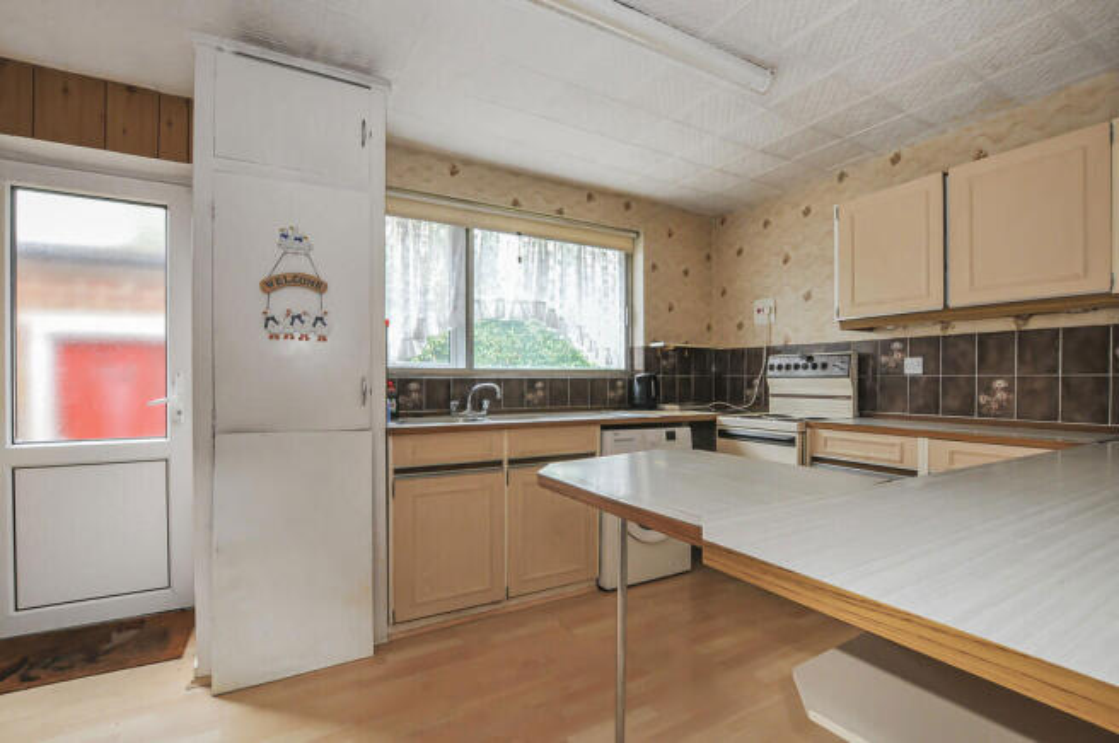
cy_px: 372
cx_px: 560
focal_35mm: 15
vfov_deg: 77.2
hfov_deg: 100.4
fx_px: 466
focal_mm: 10
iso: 400
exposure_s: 1/5
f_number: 11
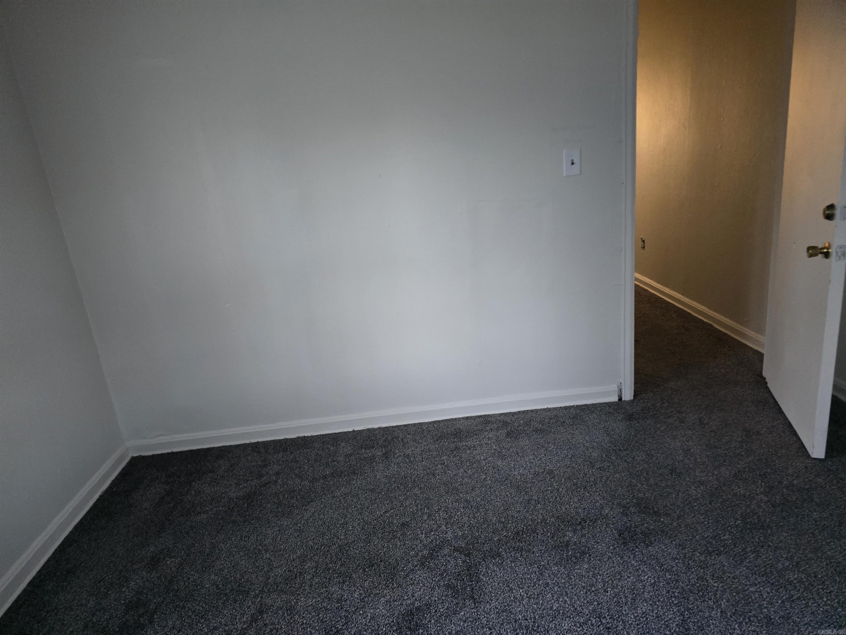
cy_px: 318
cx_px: 423
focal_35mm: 23
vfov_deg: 58.9
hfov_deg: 73.9
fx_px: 562
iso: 800
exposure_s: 1/60
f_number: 1.7
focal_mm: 6.3
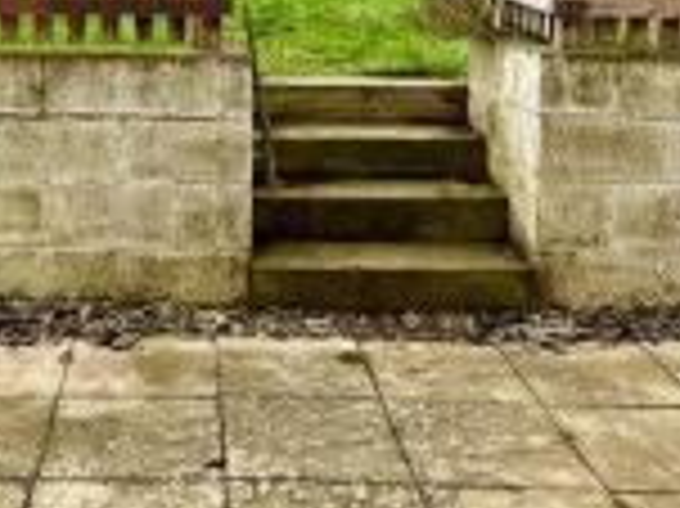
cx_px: 196
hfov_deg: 35.0
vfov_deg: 25.8
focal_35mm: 54
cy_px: 16
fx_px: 1060
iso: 64
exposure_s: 1/158
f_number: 2.2
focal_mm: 2.22
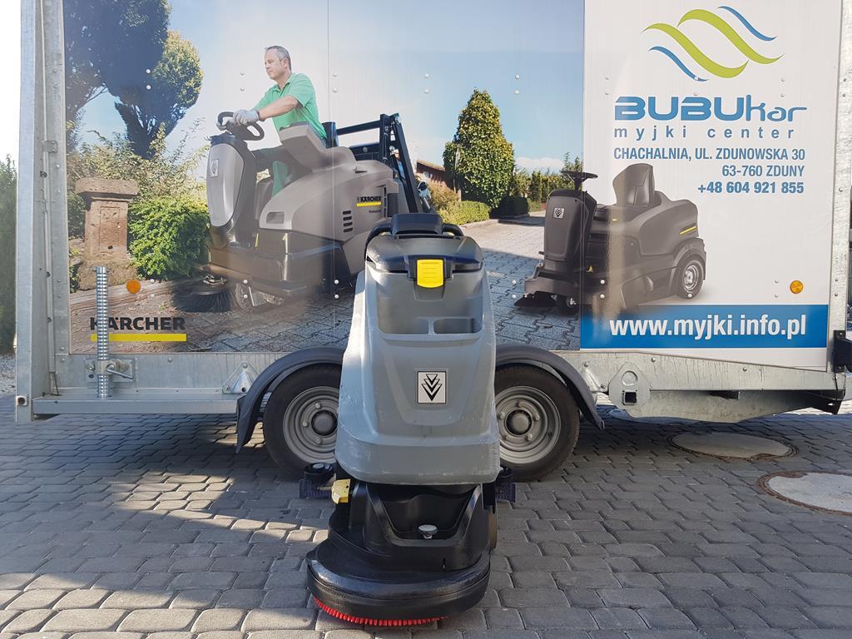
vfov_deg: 53.1
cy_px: 320
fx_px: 640
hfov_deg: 67.3
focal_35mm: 26
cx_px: 426
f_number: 1.7
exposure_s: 1/358
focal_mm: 4.3
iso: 40
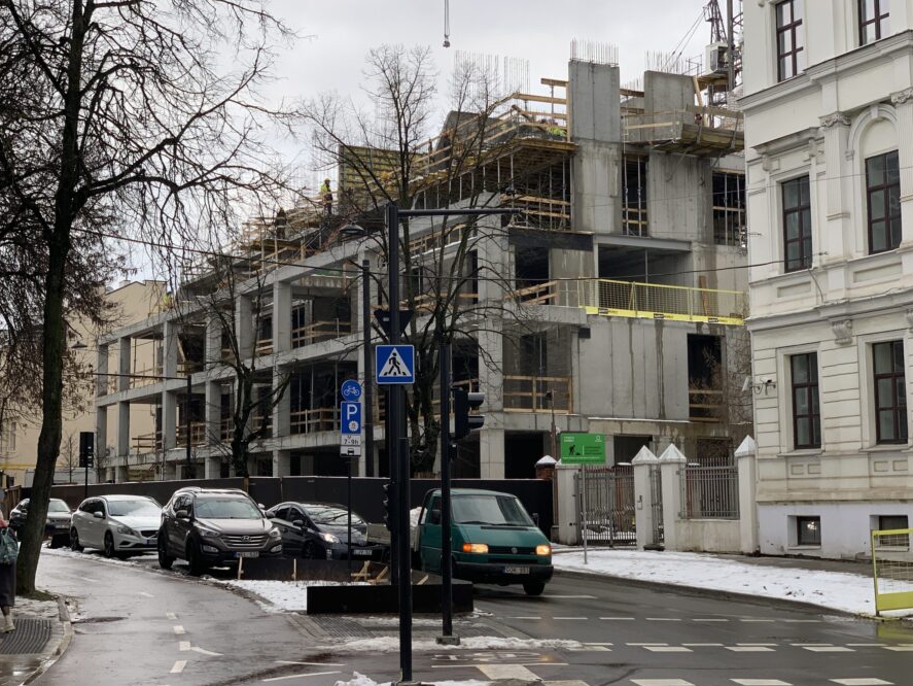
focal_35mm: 60
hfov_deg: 32.1
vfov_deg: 24.4
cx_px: 397
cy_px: 321
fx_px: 1583
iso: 16
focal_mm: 6
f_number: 2.4
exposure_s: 1/84
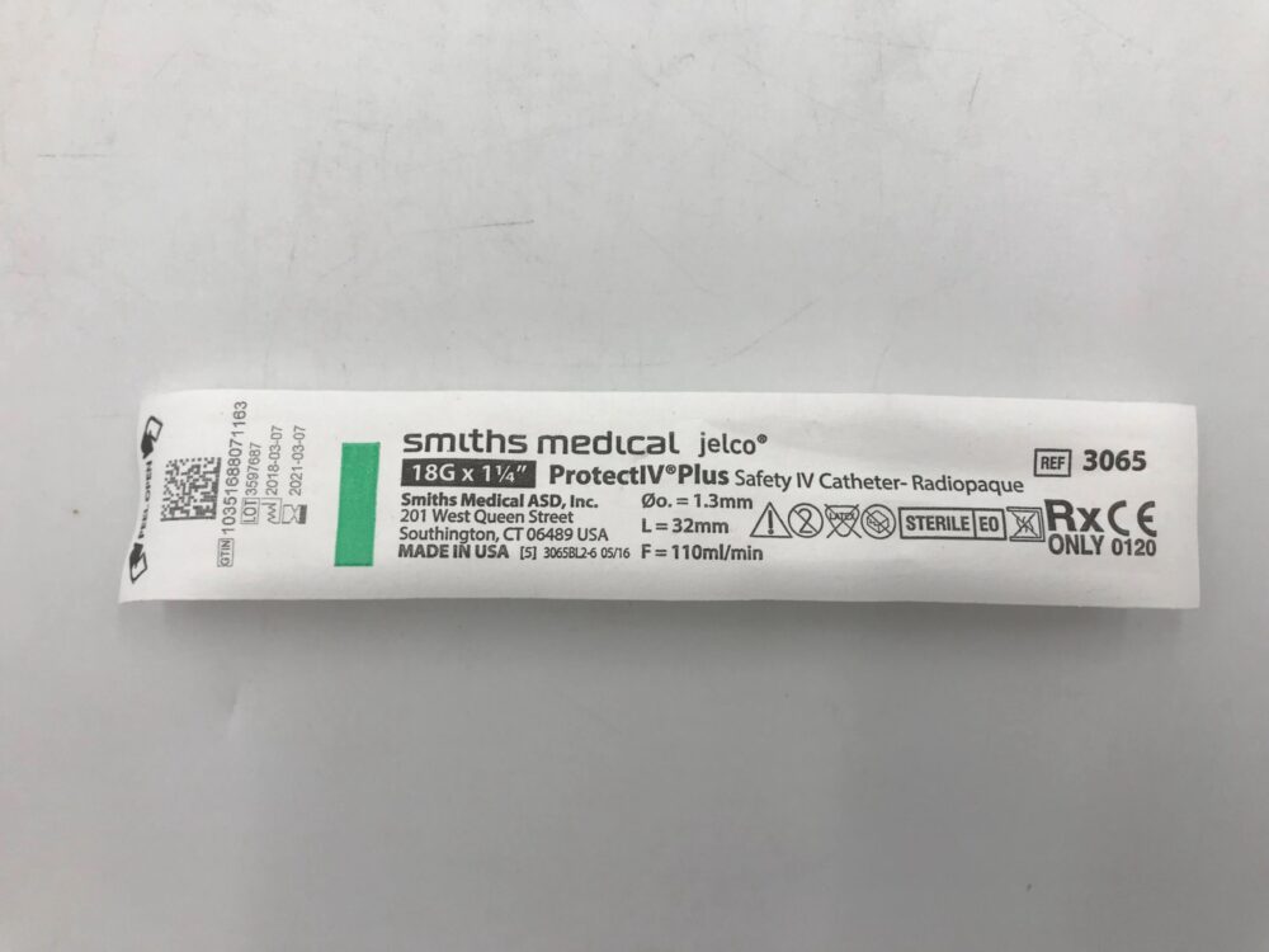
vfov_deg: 49.7
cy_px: 476
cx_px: 634
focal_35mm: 28
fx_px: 1026
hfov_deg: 63.4
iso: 20
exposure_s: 1/157
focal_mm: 3.99
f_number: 1.8
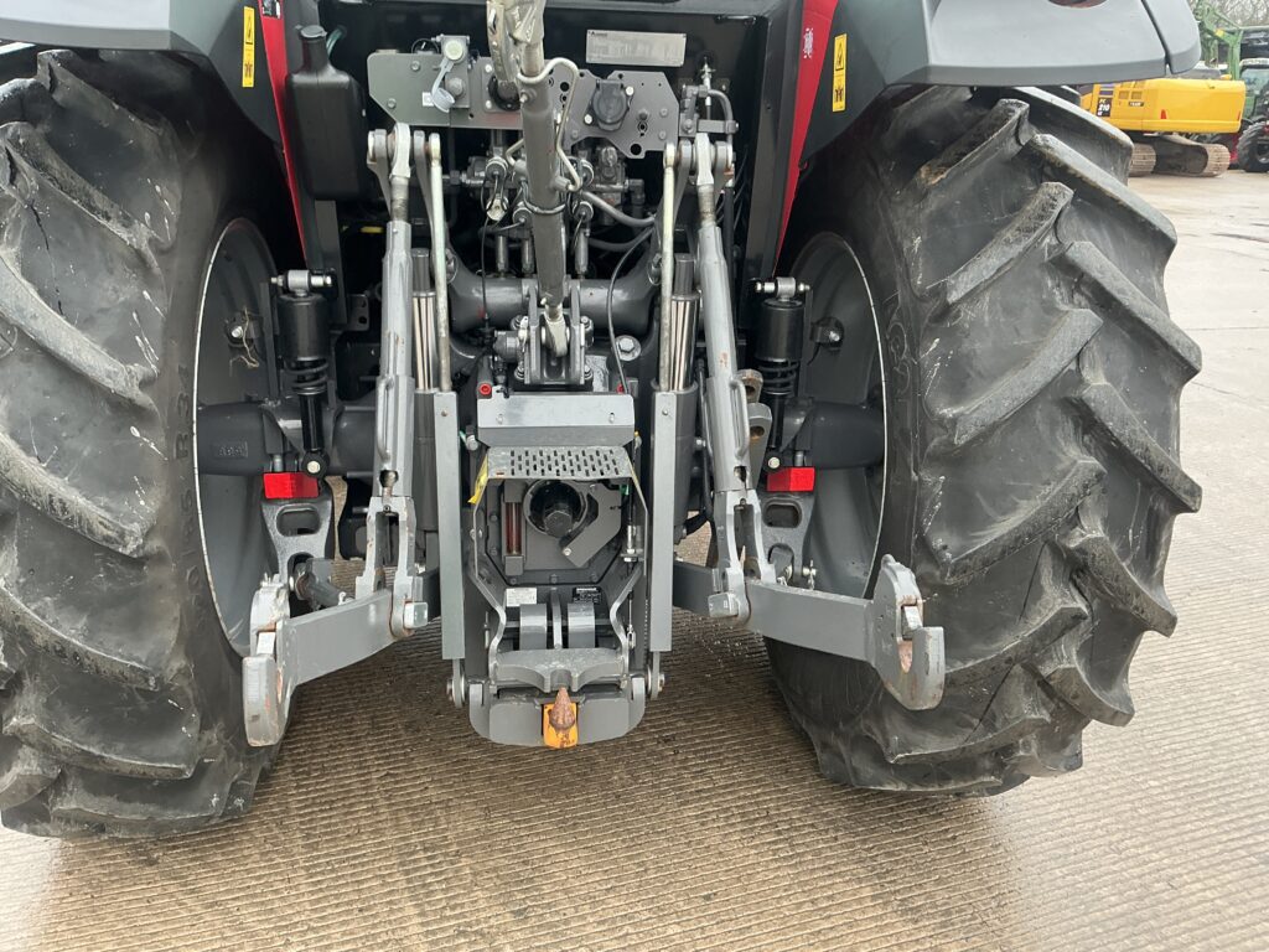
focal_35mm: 28
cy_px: 476
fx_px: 1026
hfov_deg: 63.4
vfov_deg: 49.7
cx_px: 634
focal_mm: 3
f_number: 1.8
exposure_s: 1/122
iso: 64
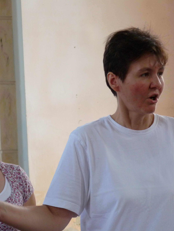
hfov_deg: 8.0
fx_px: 1240
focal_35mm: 185
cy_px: 116
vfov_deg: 10.7
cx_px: 83
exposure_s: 1/80
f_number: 3.6
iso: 320
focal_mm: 24.5
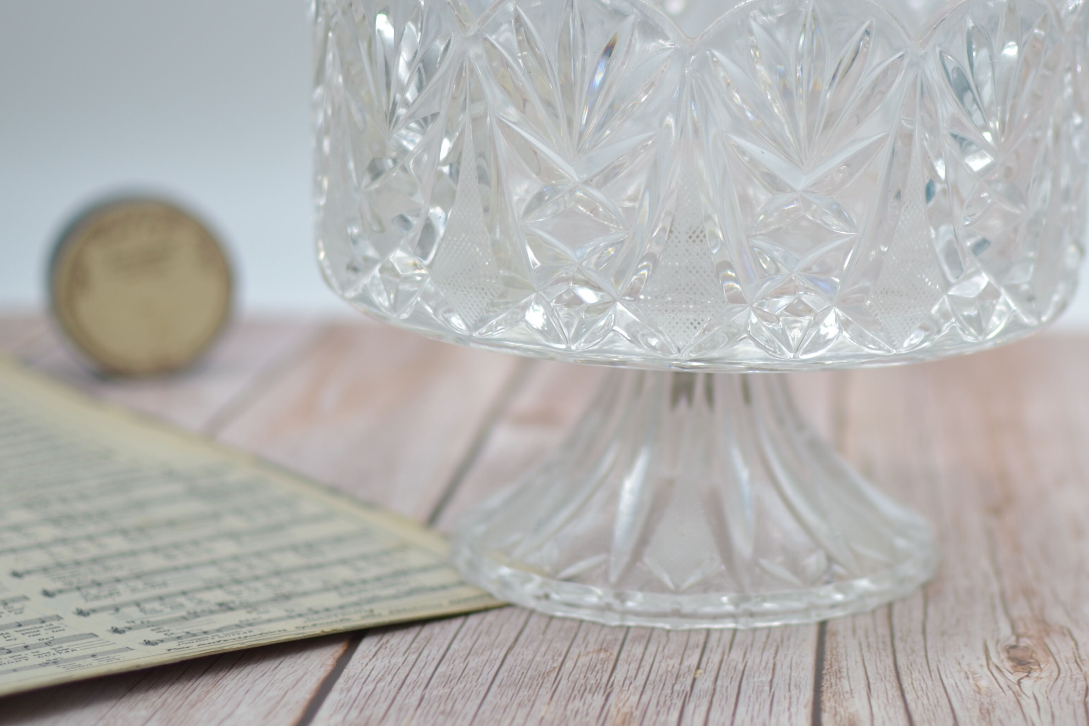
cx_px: 739
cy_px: 234
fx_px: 2382
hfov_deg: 25.6
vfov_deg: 17.3
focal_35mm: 79
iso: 100
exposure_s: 1/500
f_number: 1.8
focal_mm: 35
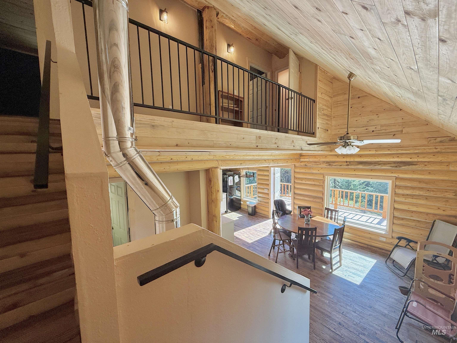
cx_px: 228
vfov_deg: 85.7
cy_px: 172
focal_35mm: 14
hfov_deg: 102.1
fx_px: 185
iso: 100
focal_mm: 2.22
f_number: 2.2
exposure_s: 1/99
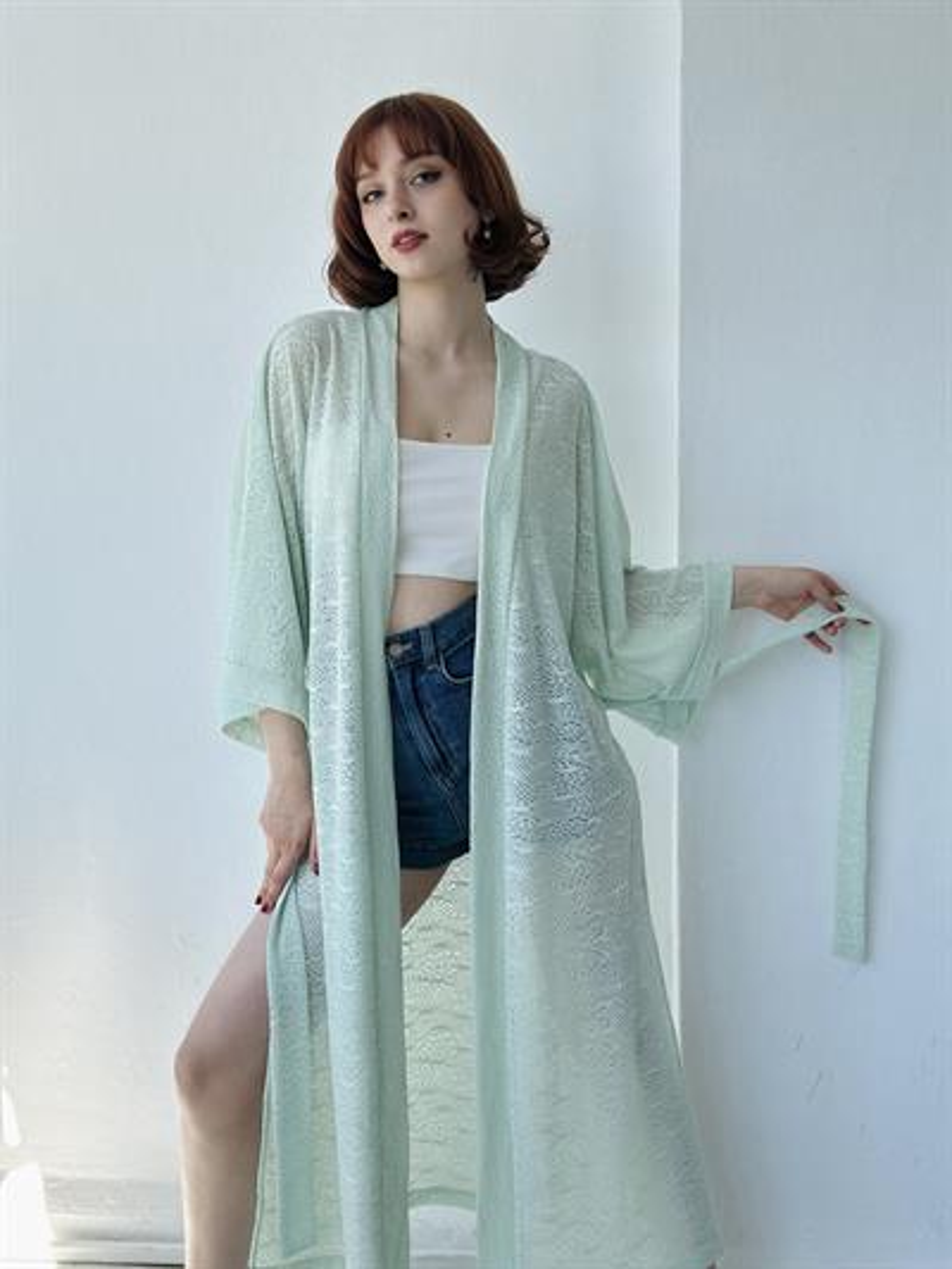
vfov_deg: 39.6
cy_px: 634
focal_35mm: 48
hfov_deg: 30.3
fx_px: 1759
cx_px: 476
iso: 80
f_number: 1.78
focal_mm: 6.86
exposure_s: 1/927
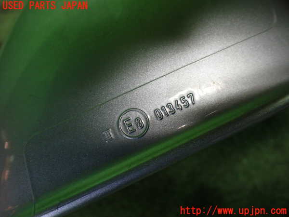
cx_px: 144
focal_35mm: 30
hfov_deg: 60.0
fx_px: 250
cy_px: 108
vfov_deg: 46.8
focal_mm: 5.4
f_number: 2.3
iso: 640
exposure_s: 1/125
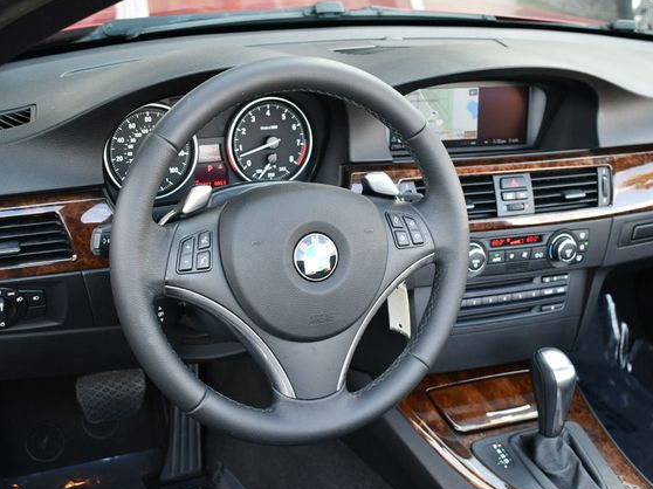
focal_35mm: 53
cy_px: 248
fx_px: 999
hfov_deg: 36.2
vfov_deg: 27.5
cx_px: 355
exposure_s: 1/250
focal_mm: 24
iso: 800
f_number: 4
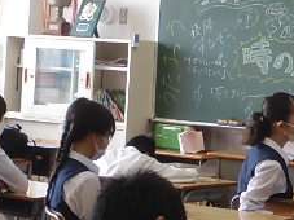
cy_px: 119
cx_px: 346
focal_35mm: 144
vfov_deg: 10.3
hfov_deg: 13.4
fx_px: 1222
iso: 100
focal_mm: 9.2
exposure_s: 1/50
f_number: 4.3
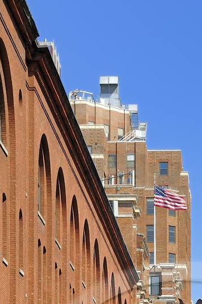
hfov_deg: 7.4
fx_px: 1566
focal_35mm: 186
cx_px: 183
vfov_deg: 10.7
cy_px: 439
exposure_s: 1/200
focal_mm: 62
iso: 200
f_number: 9
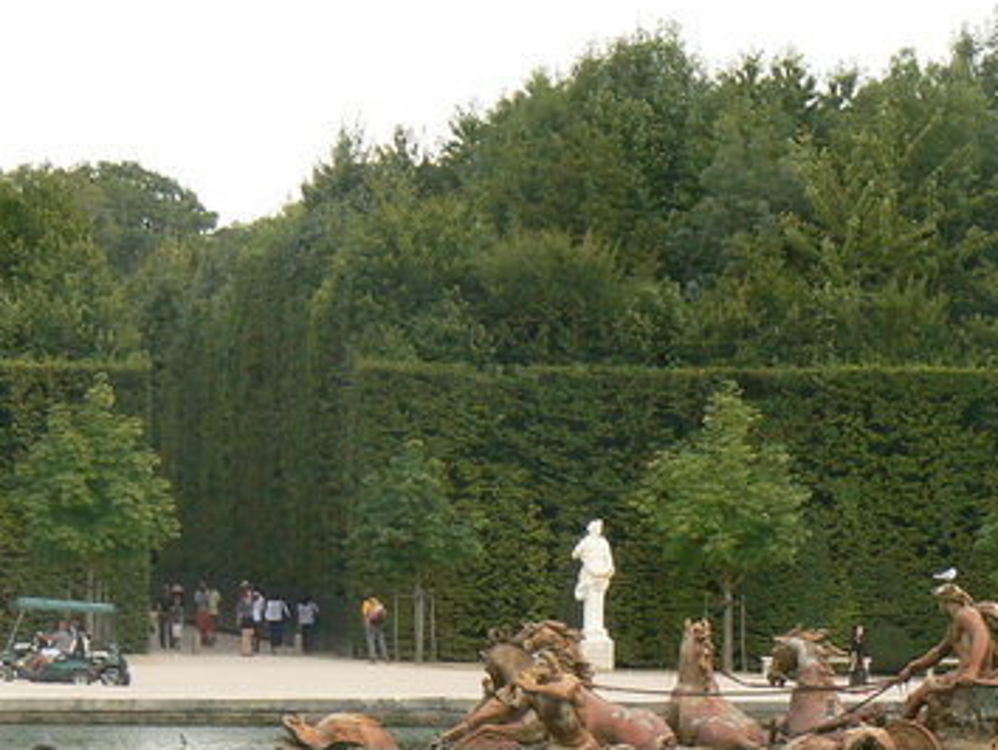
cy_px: 651
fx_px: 7097
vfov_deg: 6.0
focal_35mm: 246
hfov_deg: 8.0
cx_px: 657
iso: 80
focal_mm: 18.2
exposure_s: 1/125
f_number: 5.6
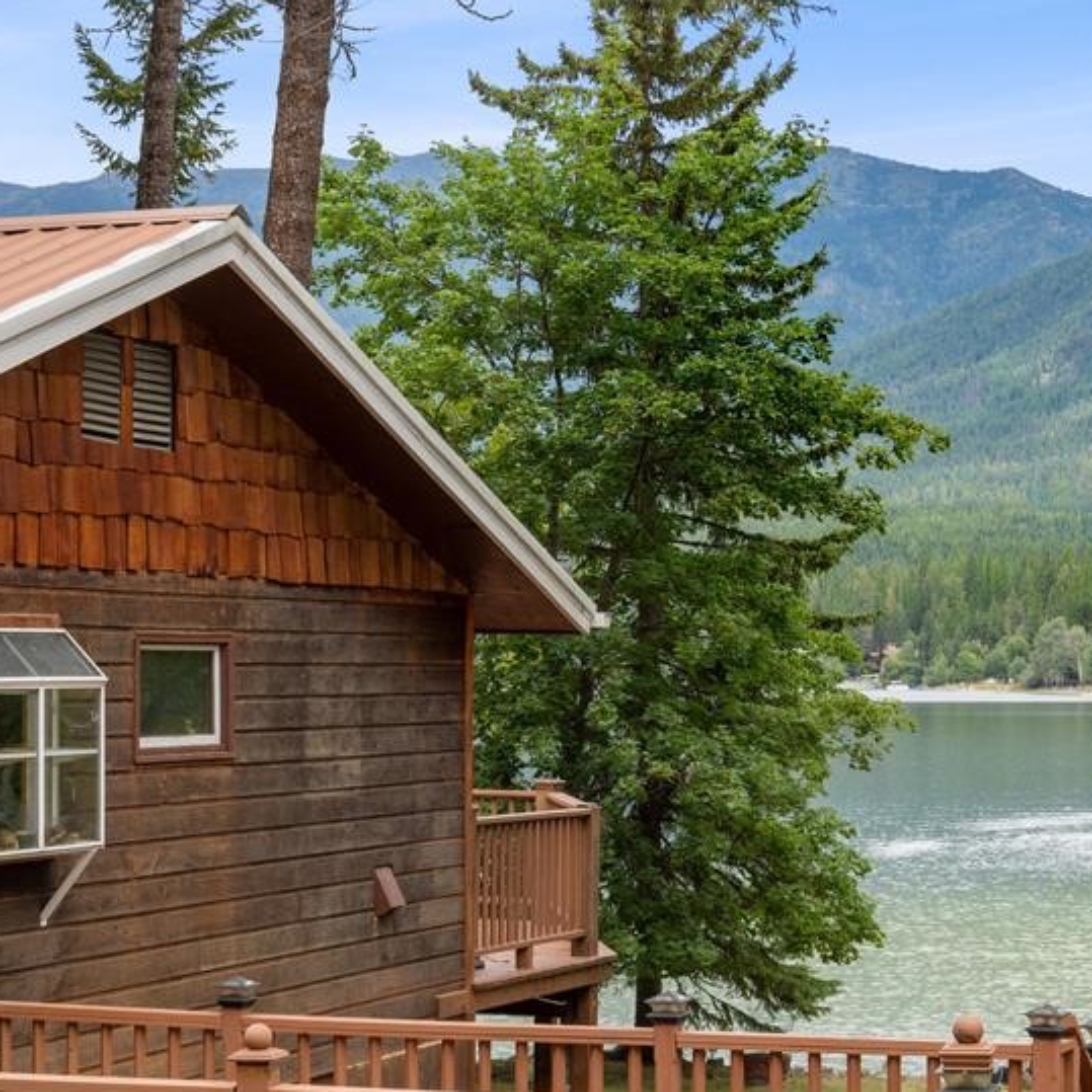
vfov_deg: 18.9
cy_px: 588
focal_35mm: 92
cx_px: 636
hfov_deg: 18.9
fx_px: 3284
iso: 200
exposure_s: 1/200
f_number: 6.3
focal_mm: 38
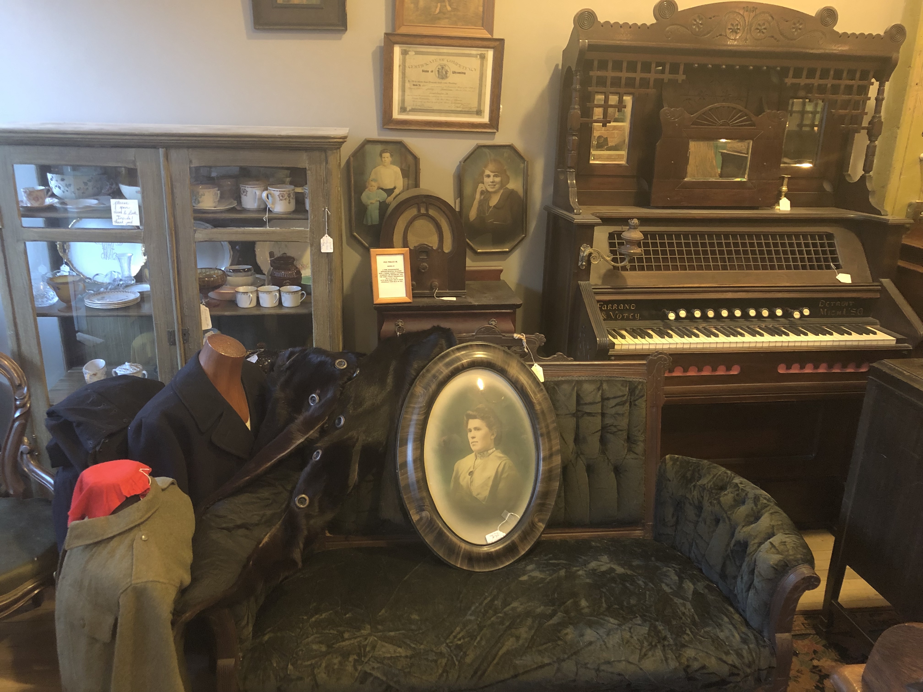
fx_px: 747
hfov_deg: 63.4
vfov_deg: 49.7
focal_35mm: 28
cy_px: 346
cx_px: 462
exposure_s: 1/7
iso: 80
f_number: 1.8
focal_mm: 3.99
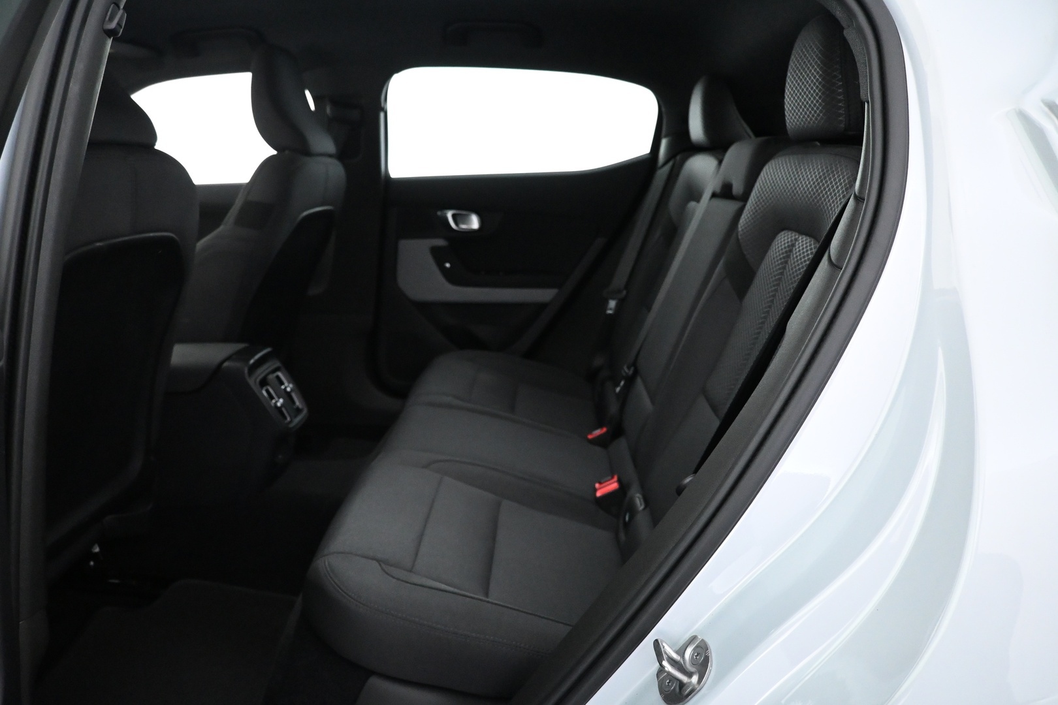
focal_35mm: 24
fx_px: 705
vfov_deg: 53.1
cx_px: 529
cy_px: 352
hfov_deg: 73.7
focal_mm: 16
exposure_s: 1/60
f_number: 3.5
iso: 5000
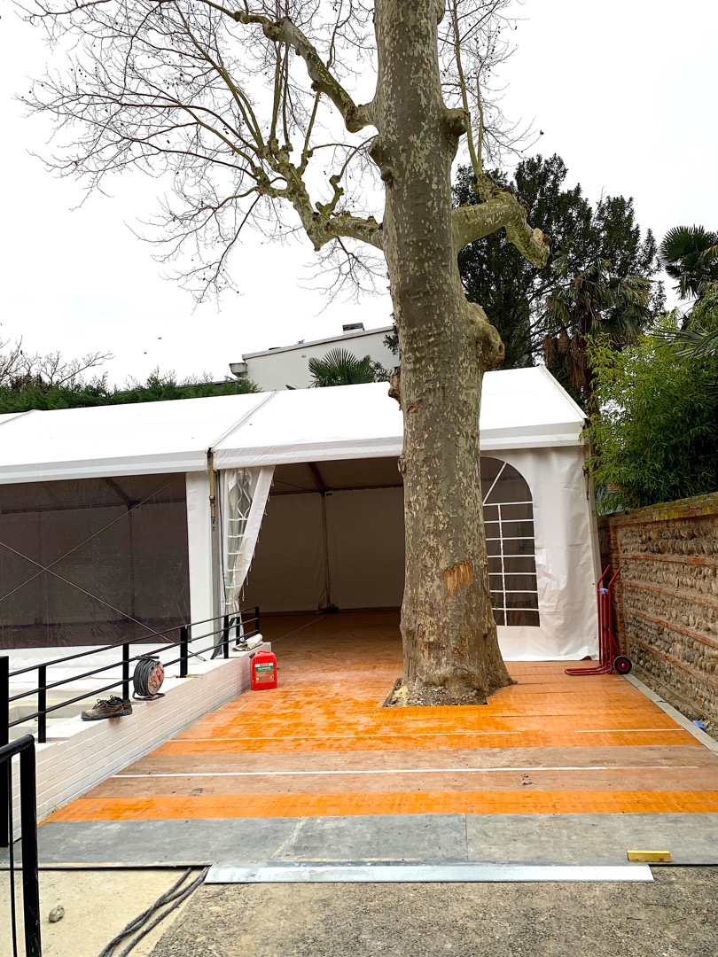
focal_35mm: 26
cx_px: 359
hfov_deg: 53.1
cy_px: 478
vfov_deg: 67.3
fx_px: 719
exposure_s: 1/219
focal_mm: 4.25
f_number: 1.8
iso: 25
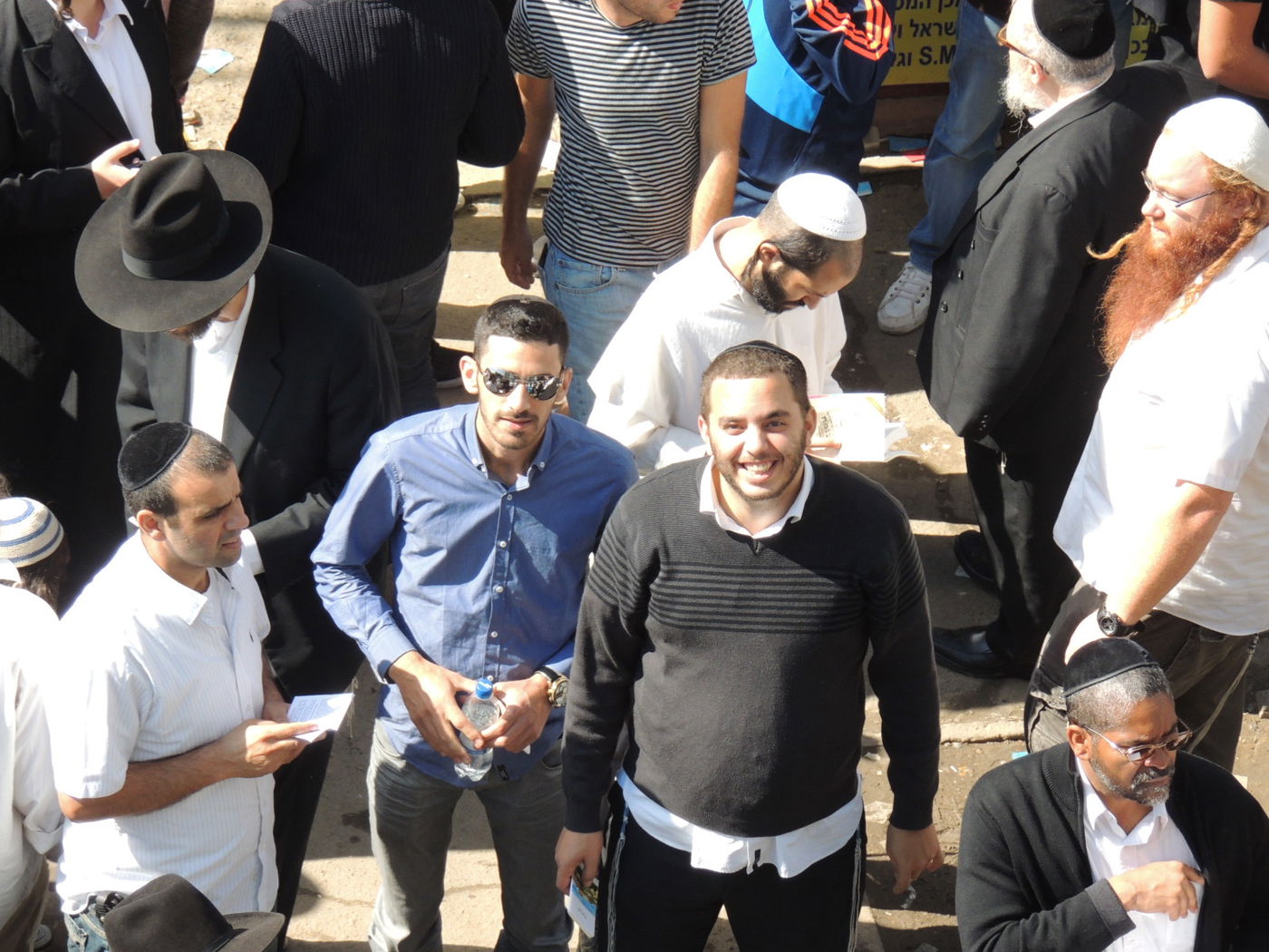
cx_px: 634
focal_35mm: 200
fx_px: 7332
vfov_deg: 7.4
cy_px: 476
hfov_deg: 9.9
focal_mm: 35.6
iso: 280
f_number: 4.6
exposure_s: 1/500
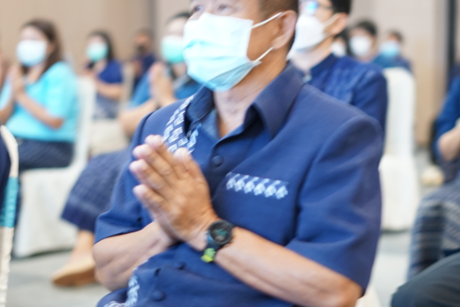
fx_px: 1176
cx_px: 247
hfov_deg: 22.1
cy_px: 216
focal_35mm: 92
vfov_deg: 14.9
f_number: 1.8
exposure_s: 1/13
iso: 400
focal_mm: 50
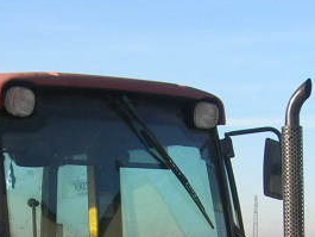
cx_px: 43
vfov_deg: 9.7
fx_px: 1338
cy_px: 394
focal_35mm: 147
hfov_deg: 13.3
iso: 64
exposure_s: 1/294
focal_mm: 7.8
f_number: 4.8
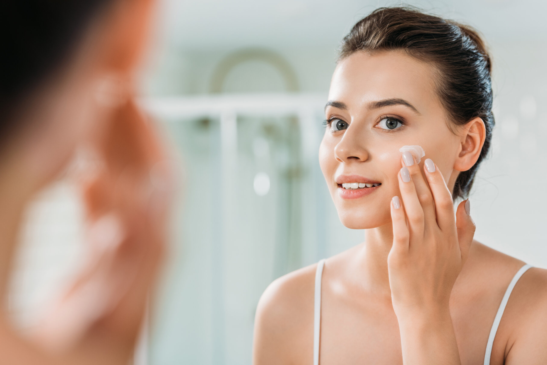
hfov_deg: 21.5
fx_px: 1444
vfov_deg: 14.4
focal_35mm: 95
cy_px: 182
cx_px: 274
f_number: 4
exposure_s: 1/200
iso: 160
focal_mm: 95
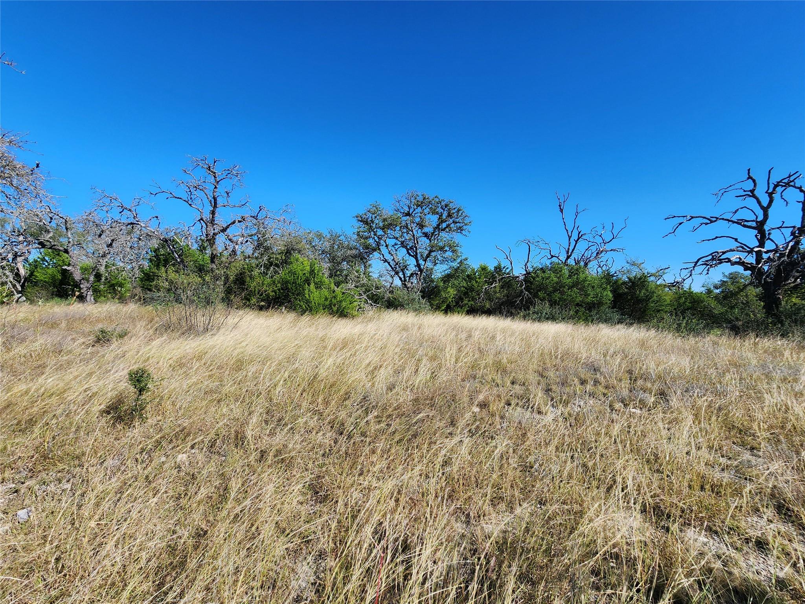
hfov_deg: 106.2
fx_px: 302
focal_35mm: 13
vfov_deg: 89.9
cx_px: 402
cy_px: 302
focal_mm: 2.2
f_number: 2.2
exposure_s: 1/1672
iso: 50
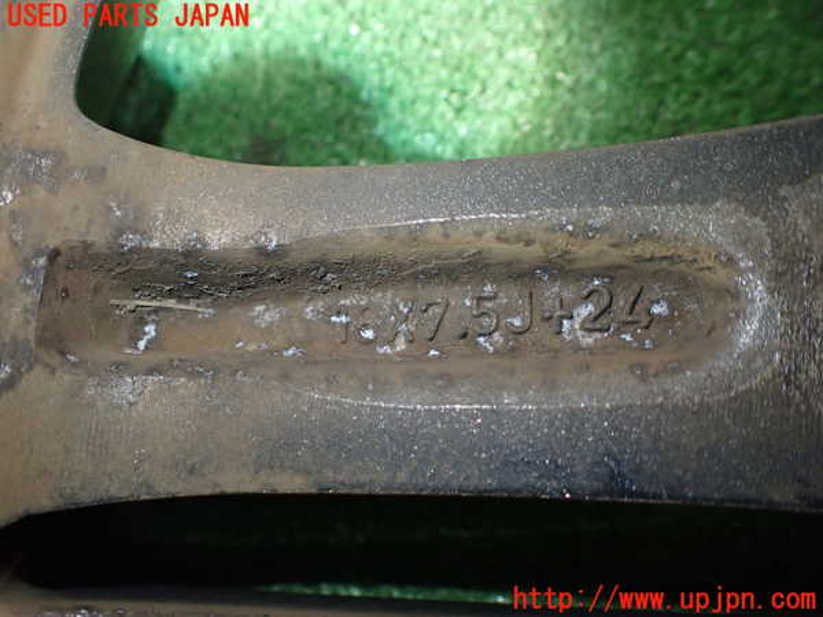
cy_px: 308
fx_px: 713
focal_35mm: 30
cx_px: 412
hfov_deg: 60.0
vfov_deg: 46.8
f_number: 2.3
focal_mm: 5.4
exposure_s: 1/125
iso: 500
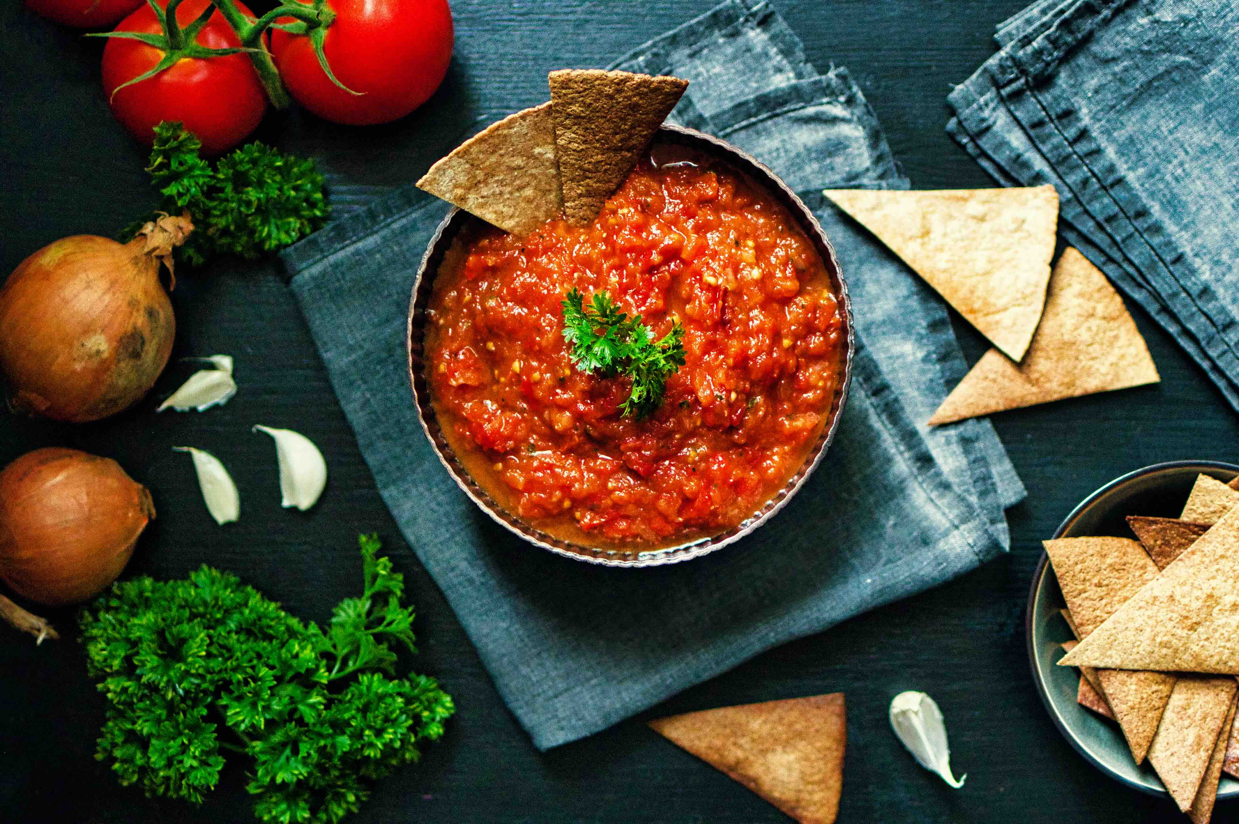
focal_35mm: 70
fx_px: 2408
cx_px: 620
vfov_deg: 19.4
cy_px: 412
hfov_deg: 28.9
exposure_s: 1/80
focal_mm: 35
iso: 3600
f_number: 1.8
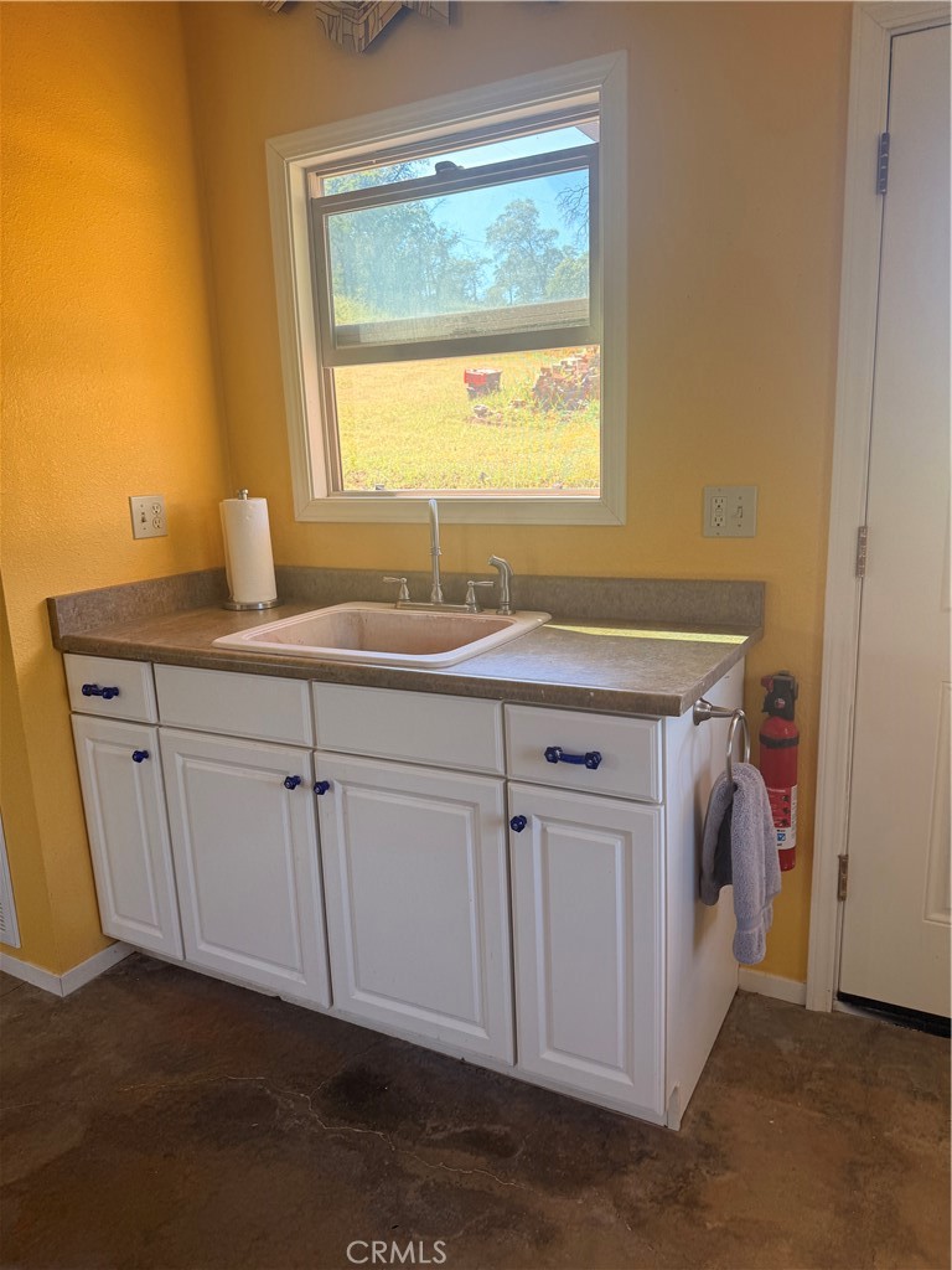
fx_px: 880
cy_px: 635
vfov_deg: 71.6
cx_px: 476
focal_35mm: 24
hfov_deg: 56.8
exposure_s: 1/121
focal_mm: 6.76
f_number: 1.78
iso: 64
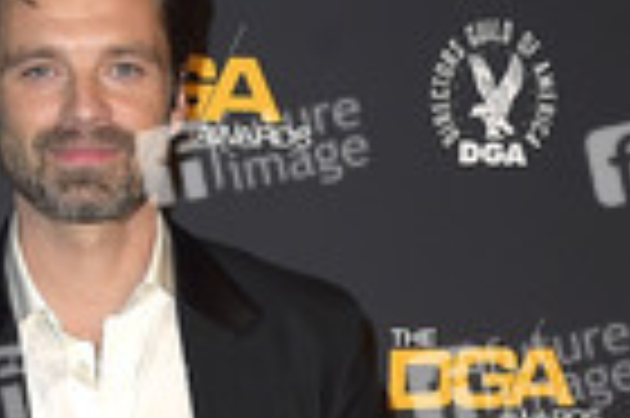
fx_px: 1748
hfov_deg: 20.2
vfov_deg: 13.3
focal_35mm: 100
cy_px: 490
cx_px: 130
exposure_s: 1/250
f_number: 6.3
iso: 500
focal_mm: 31
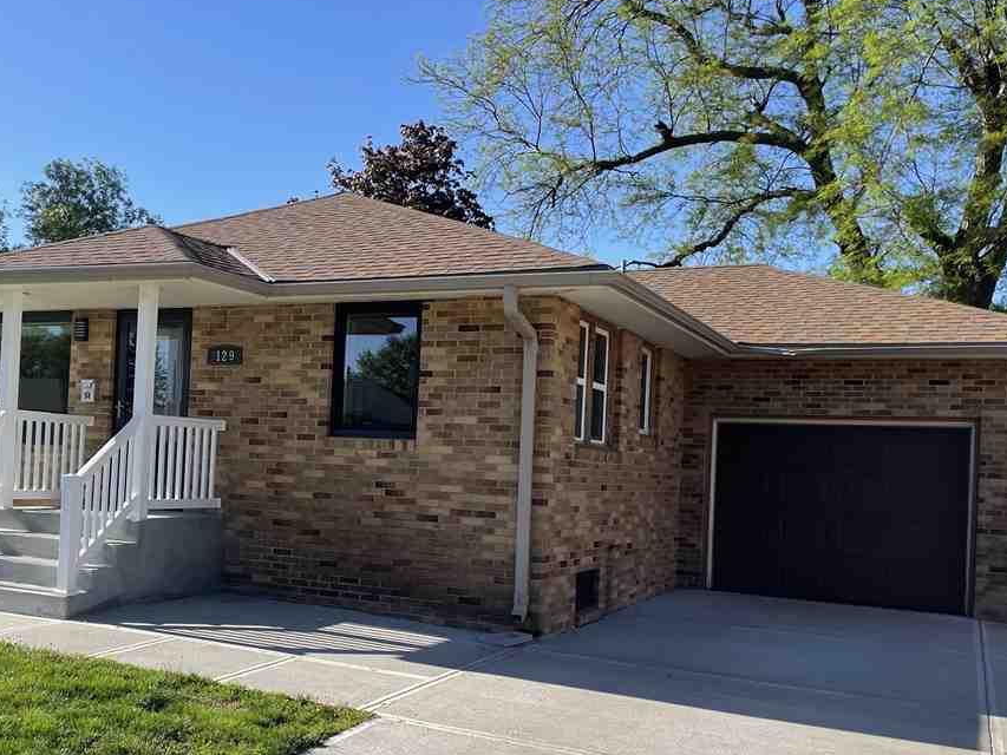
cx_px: 277
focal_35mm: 39
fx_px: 1135
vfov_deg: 36.7
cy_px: 454
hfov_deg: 46.5
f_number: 1.6
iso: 32
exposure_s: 1/2564
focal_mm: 4.2
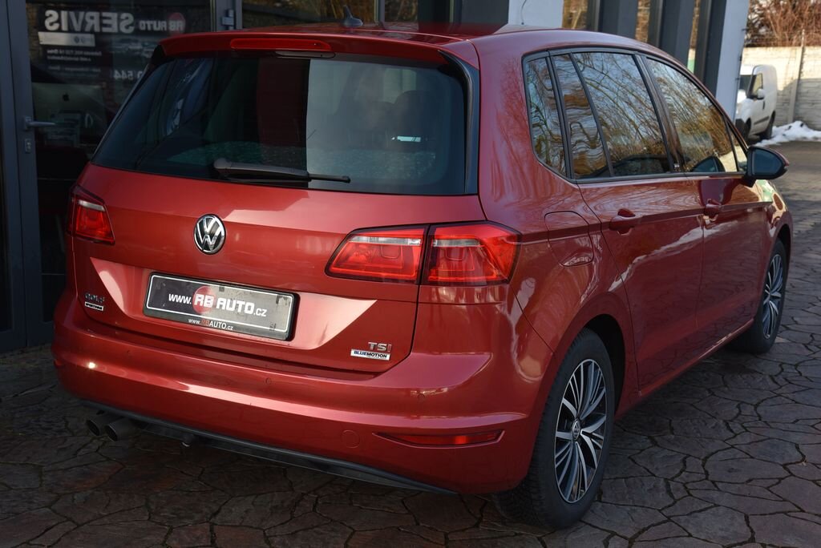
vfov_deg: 29.3
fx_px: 1050
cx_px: 410
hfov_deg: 42.7
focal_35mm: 46
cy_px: 274
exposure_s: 1/250
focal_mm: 46
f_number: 8
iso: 500
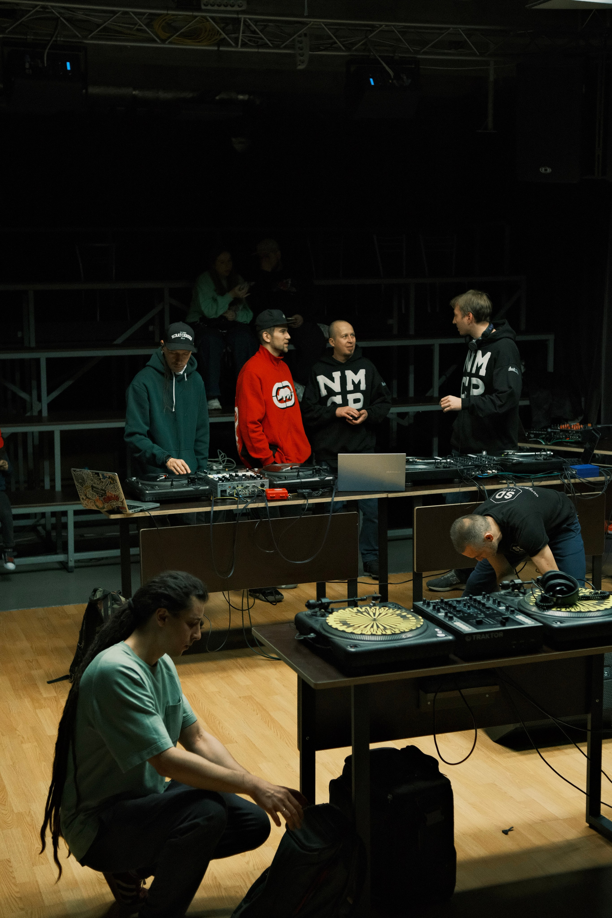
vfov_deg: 39.6
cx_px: 306
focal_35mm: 50
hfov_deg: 27.0
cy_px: 459
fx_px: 1275
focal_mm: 33
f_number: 2.2
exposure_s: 1/1000
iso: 4000
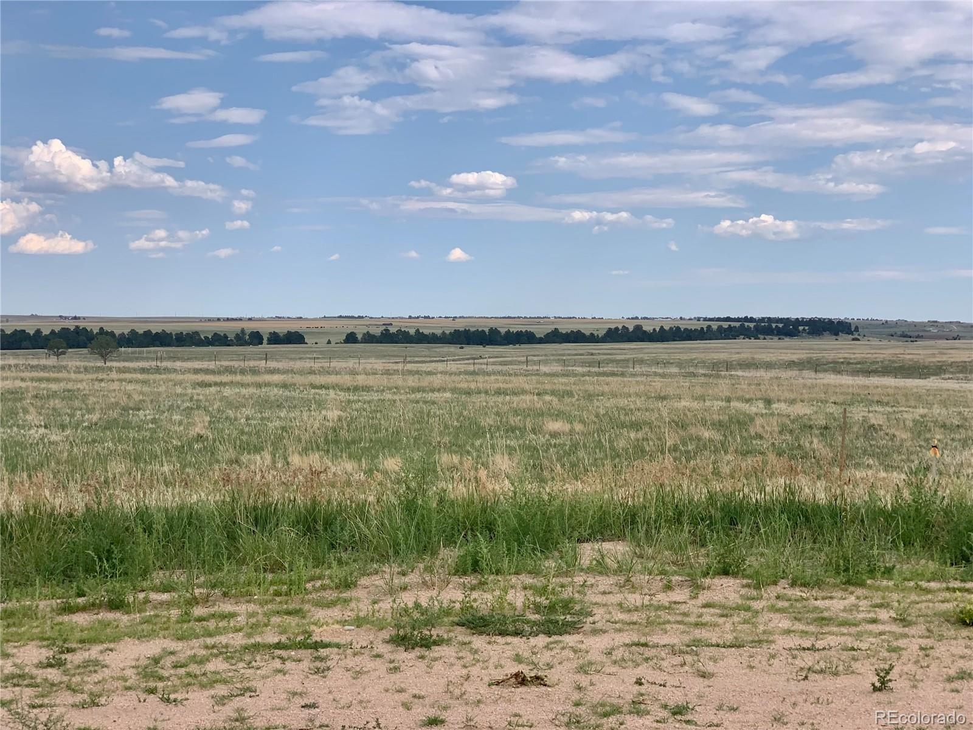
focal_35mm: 52
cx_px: 486
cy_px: 365
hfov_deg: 36.8
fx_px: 1462
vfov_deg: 28.0
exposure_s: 1/1142
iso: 16
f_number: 2.4
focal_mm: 6
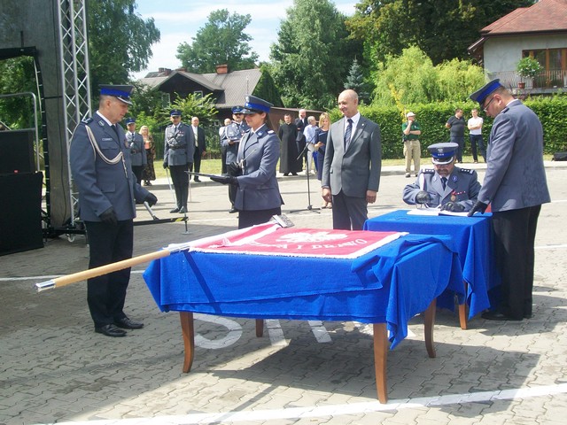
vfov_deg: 32.2
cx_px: 284
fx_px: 737
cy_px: 212
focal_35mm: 45
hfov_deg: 42.1
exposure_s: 1/500
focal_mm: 7.6
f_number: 3
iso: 64
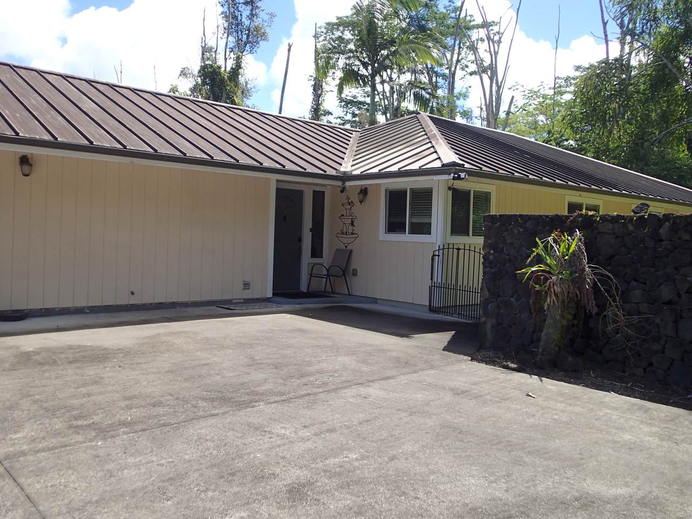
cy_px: 260
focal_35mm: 30
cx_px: 346
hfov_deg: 60.0
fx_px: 600
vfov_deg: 46.8
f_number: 6.3
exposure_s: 1/125
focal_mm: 5.5
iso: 100
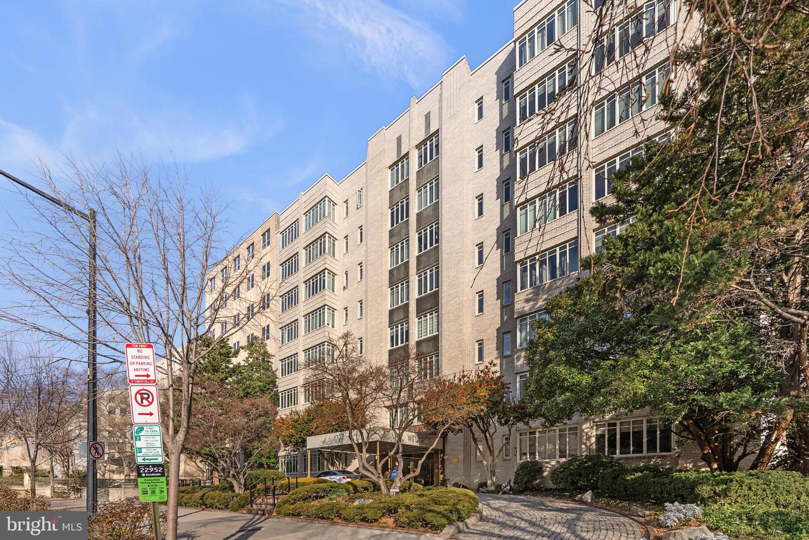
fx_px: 360
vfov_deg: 73.8
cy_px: 270
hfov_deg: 96.7
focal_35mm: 16
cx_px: 404
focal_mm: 16
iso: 125
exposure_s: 1/200
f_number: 8
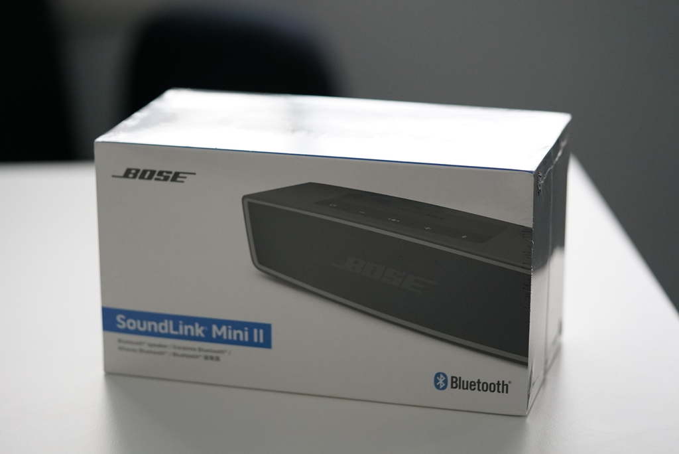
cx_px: 340
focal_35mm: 90
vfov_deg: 15.2
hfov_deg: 22.6
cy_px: 227
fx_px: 1698
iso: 4000
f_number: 2.8
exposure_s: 1/50
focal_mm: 90
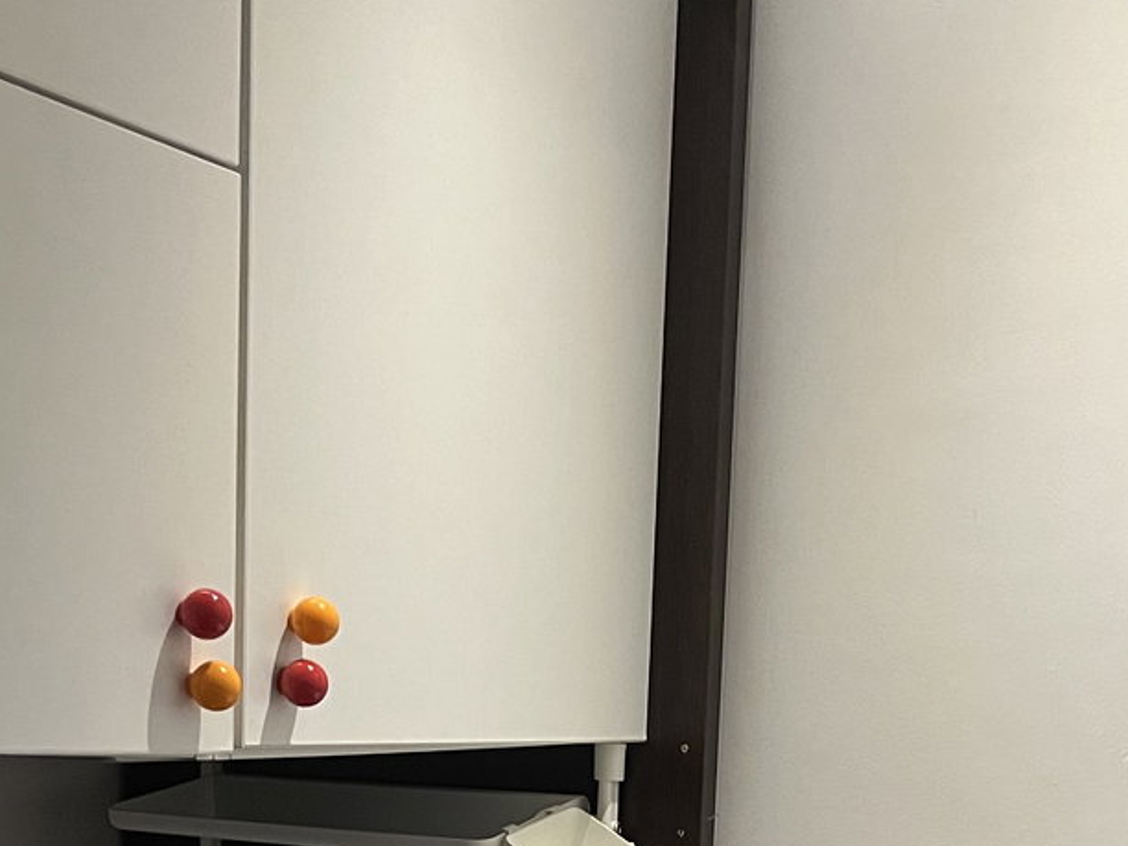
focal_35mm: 68
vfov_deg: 20.3
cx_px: 706
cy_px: 1005
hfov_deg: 28.5
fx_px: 2216
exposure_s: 1/50
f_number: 1.6
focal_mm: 5.1
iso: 200
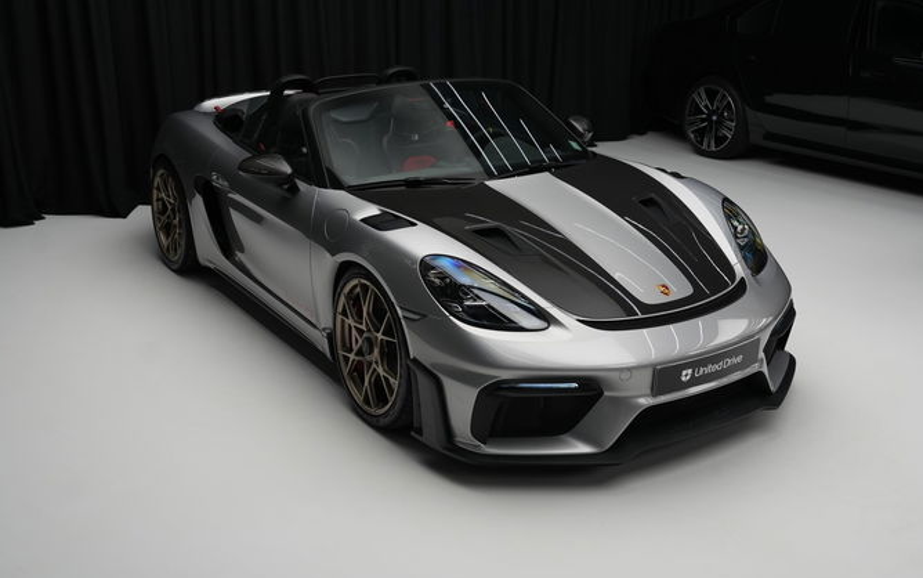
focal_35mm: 41
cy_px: 253
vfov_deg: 31.2
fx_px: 1032
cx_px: 475
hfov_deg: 48.2
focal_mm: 35
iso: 400
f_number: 4
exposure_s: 1/40
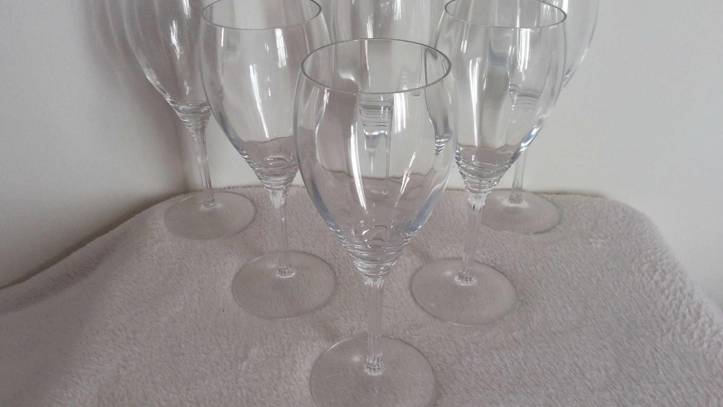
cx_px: 363
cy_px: 194
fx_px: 671
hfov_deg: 56.6
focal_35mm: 35
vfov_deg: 33.7
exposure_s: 1/50
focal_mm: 3.3
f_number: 2.4
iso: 32
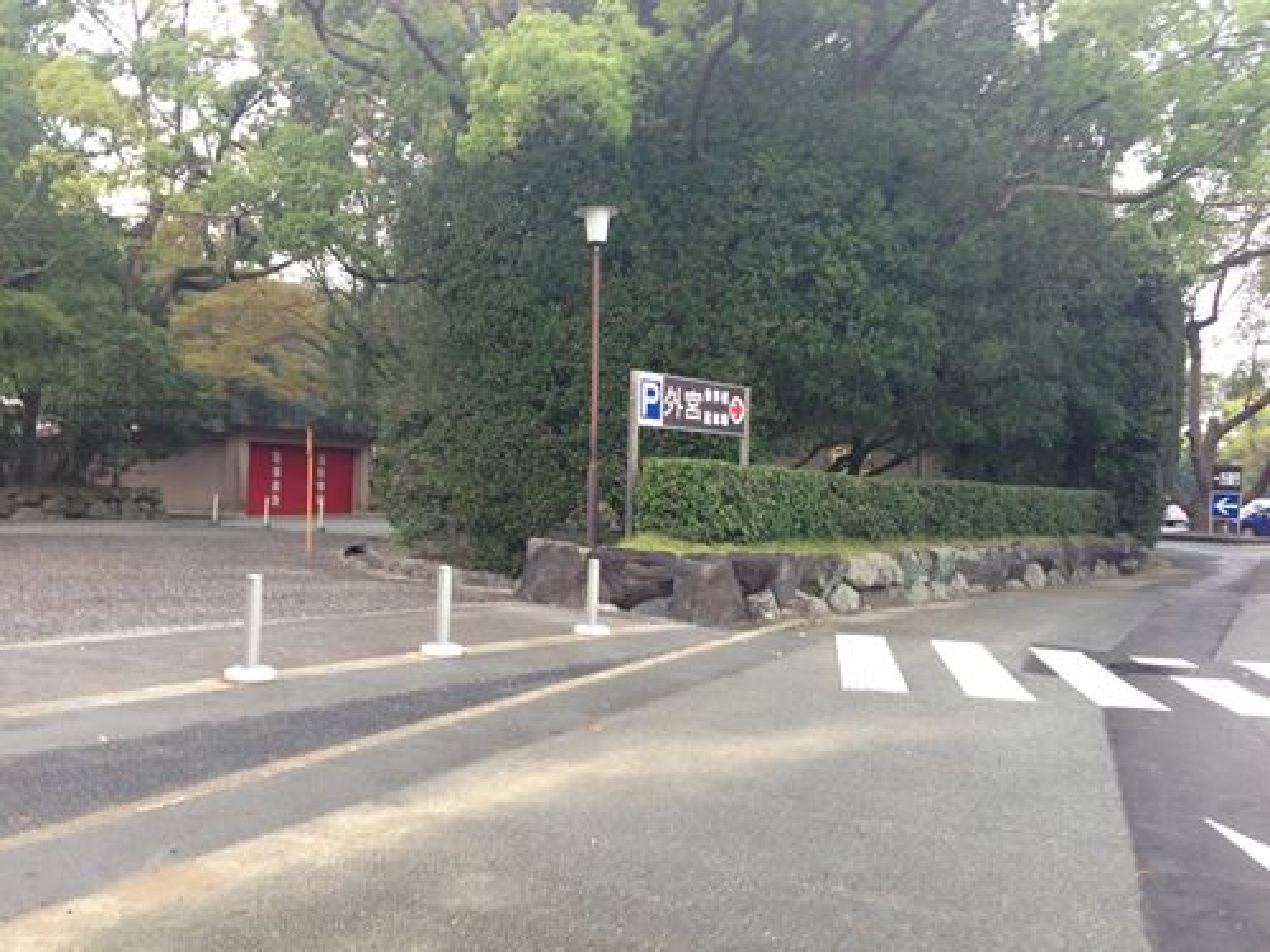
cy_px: 476
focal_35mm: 33
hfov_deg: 55.4
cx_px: 635
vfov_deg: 42.9
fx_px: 1211
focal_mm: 4.12
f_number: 2.4
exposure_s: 1/40
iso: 50
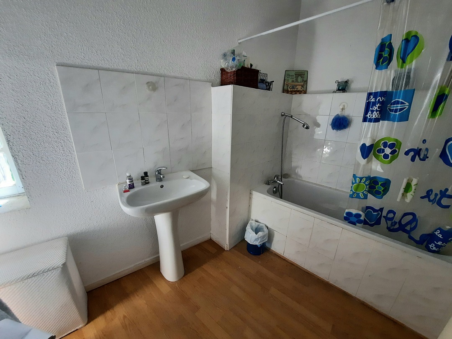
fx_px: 170
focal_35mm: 13
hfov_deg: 106.2
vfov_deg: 89.9
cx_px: 226
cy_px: 170
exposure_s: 1/50
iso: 200
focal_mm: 1.74
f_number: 2.2
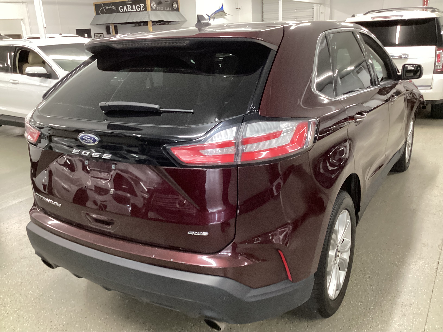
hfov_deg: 58.4
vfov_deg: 45.4
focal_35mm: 31
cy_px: 166
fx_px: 397
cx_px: 222
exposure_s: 1/30
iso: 320
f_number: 2.4
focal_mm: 3.3
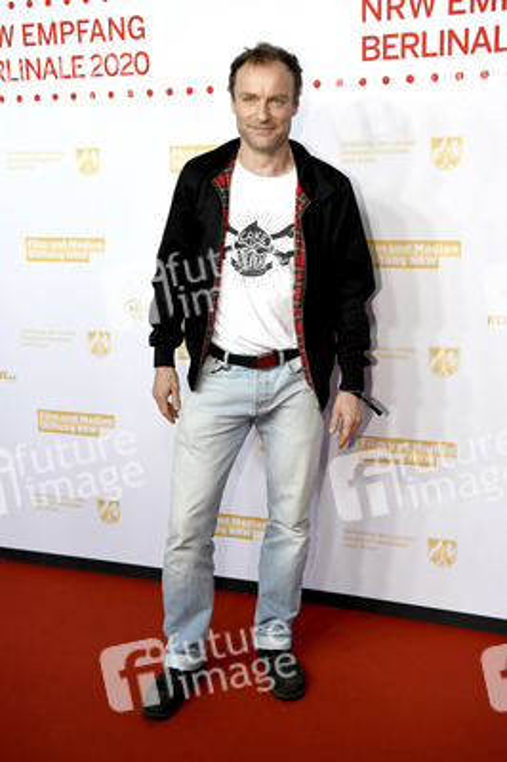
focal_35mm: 42
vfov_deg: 46.4
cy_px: 381
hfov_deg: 31.8
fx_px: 889
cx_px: 254
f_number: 4
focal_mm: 42
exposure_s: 1/500
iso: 800
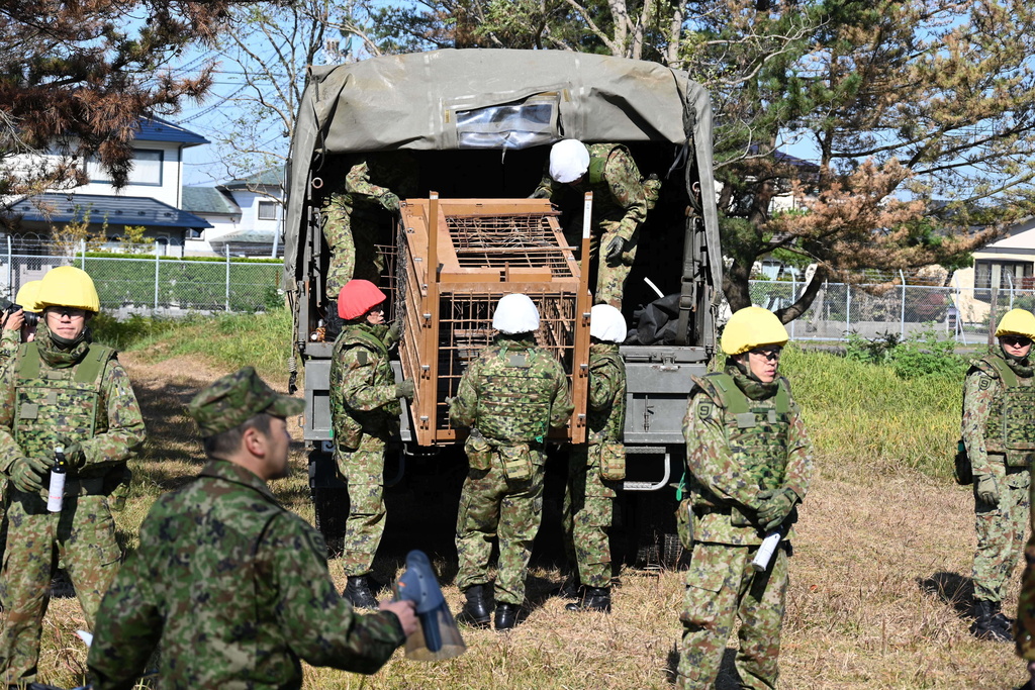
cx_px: 518
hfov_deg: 27.3
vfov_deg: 18.4
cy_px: 345
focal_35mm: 74
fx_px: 2128
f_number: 6
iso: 250
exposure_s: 1/800
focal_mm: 74
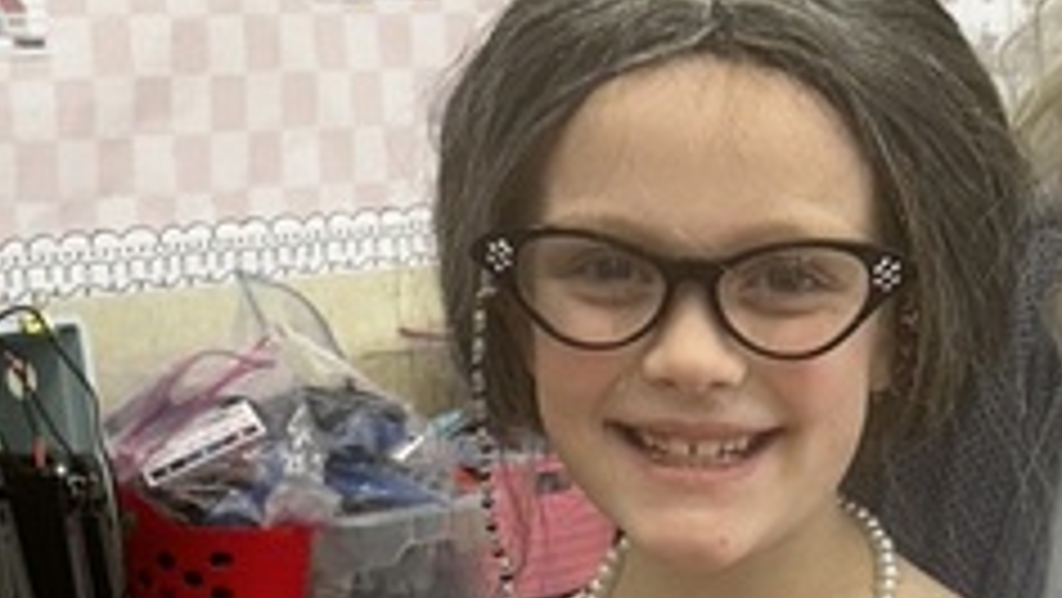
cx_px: 860
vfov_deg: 9.4
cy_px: 1057
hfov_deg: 17.3
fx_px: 3465
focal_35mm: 123
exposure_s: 1/120
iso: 80
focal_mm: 5.7
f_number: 1.5
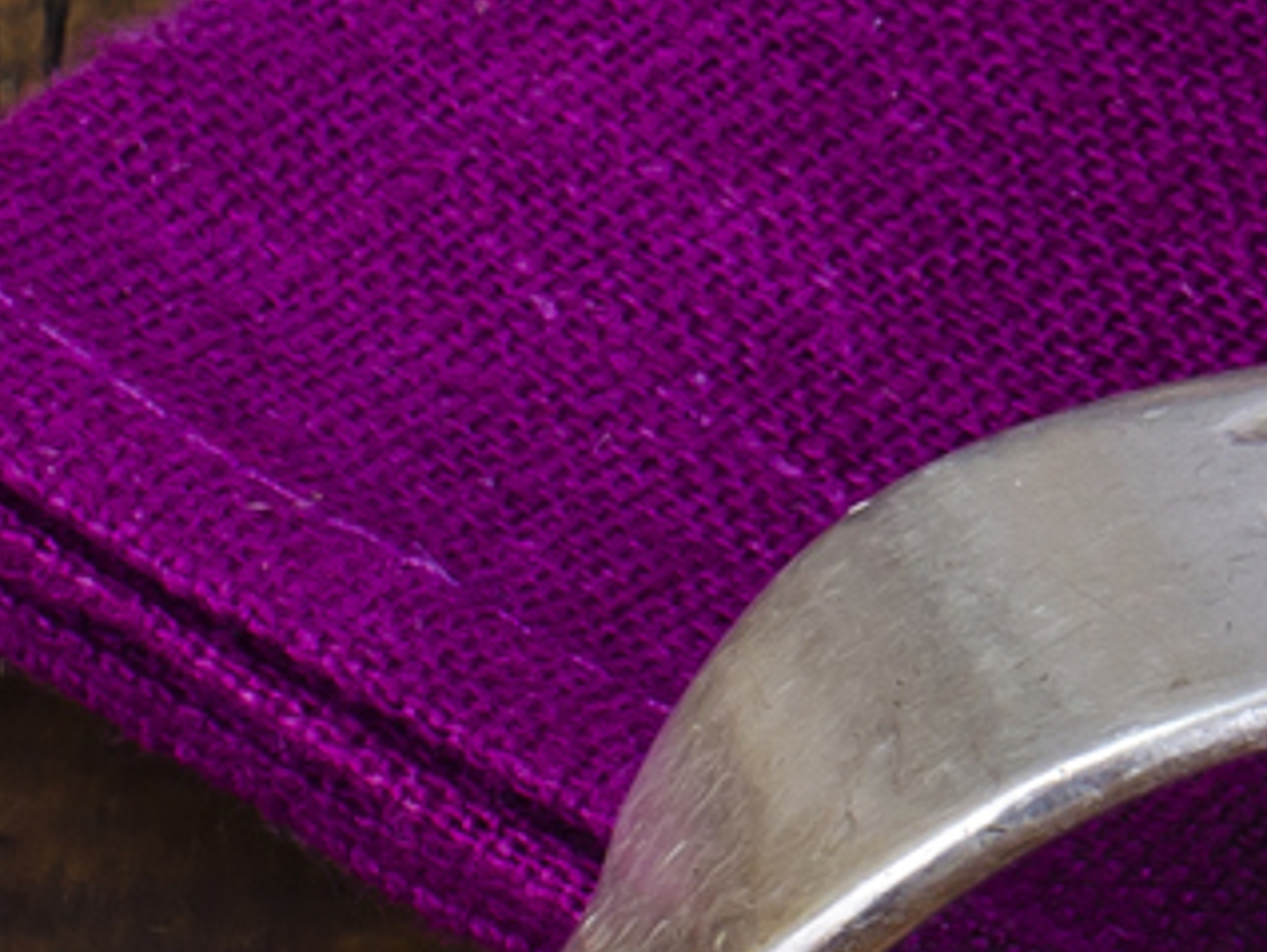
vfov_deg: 3.1
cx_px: 3385
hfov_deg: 4.0
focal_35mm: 481
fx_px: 17619
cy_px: -611
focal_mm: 50
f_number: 11
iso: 100
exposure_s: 1/200
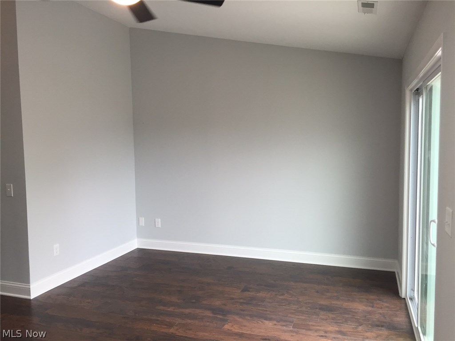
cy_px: 170
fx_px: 381
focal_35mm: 29
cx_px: 228
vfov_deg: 48.2
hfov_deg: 61.7
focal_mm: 4.15
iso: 32
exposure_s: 1/40
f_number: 2.2
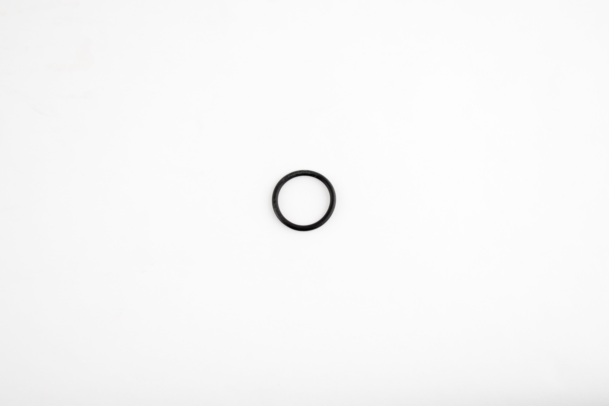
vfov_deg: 16.6
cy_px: 203
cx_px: 304
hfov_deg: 24.6
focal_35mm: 82
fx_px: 1396
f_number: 5.6
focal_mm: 55
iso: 100
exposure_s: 1/20
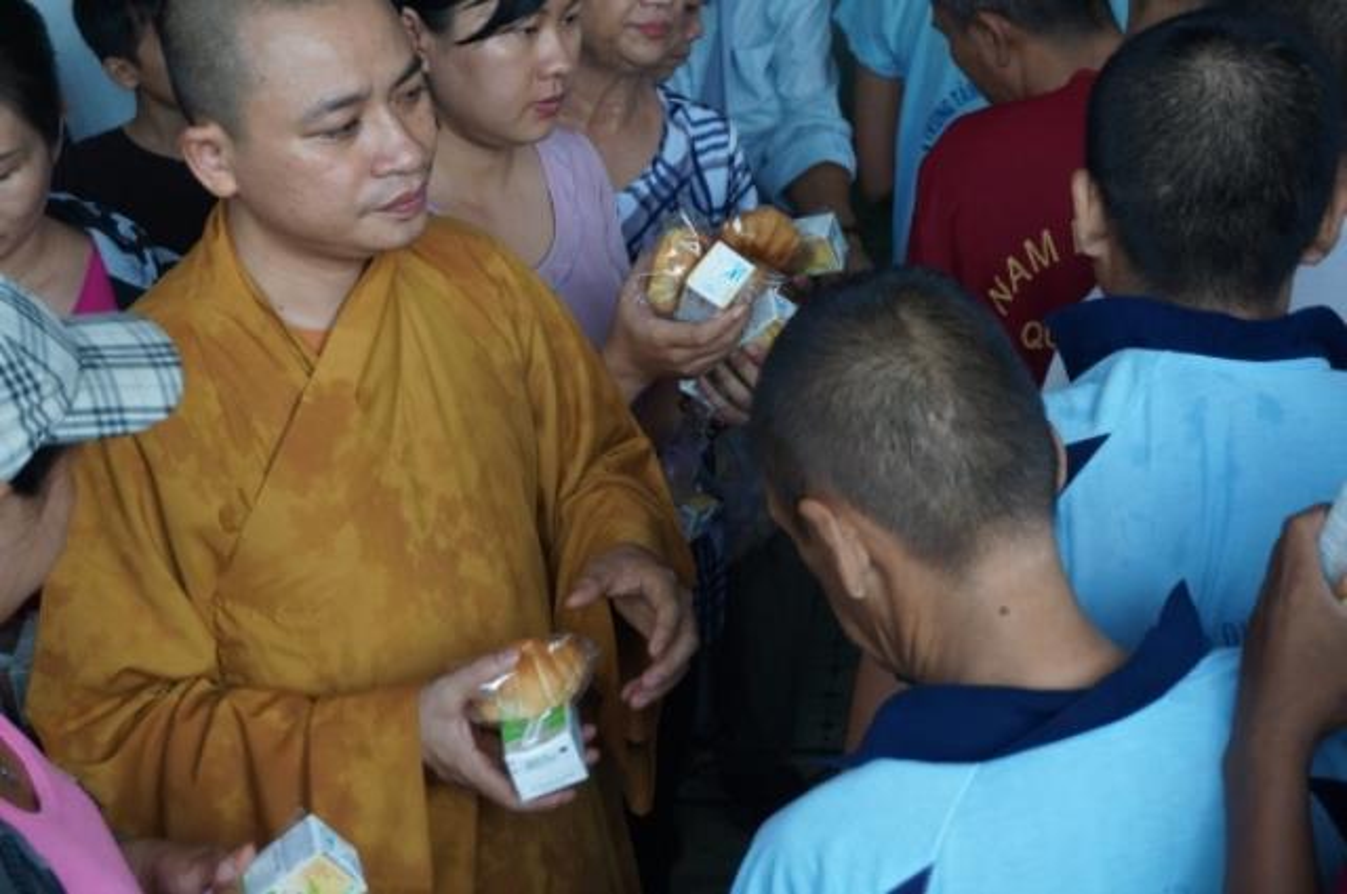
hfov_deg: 33.4
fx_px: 2242
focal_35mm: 60
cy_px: 447
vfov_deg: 22.6
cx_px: 674
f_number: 5.6
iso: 800
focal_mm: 40
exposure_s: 1/160
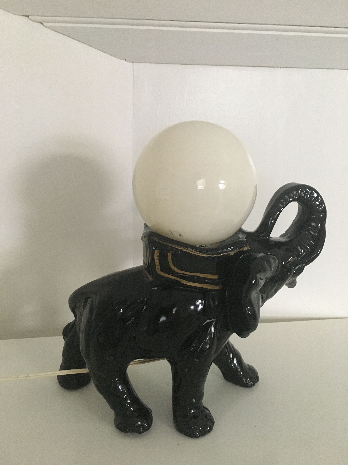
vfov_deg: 61.7
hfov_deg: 48.2
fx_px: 389
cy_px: 232
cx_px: 174
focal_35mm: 29
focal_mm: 4.15
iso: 250
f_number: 2.2
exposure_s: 1/25
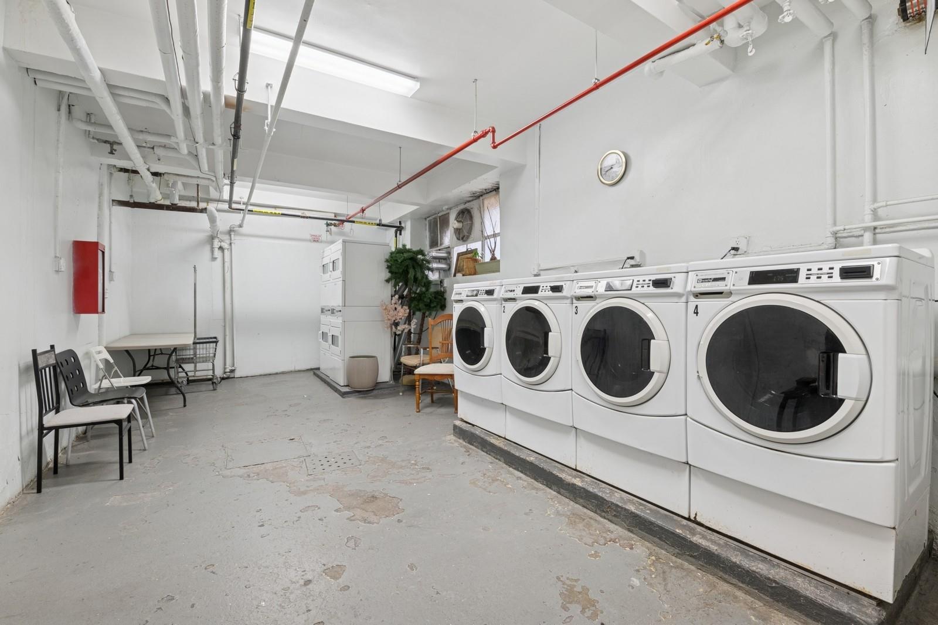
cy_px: 312
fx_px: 391
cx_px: 469
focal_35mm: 15
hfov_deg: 100.4
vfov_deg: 77.3
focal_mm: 15
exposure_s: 1/13
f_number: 14
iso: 640
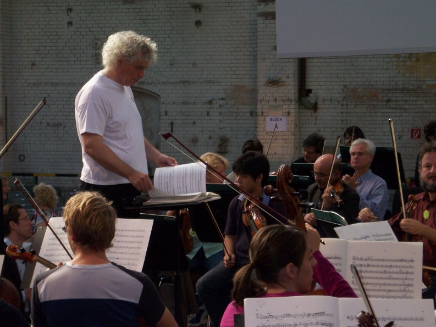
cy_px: 163
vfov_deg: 12.6
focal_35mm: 118
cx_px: 217
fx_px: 1486
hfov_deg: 16.7
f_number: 4.4
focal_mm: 19.2
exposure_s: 1/125
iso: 125
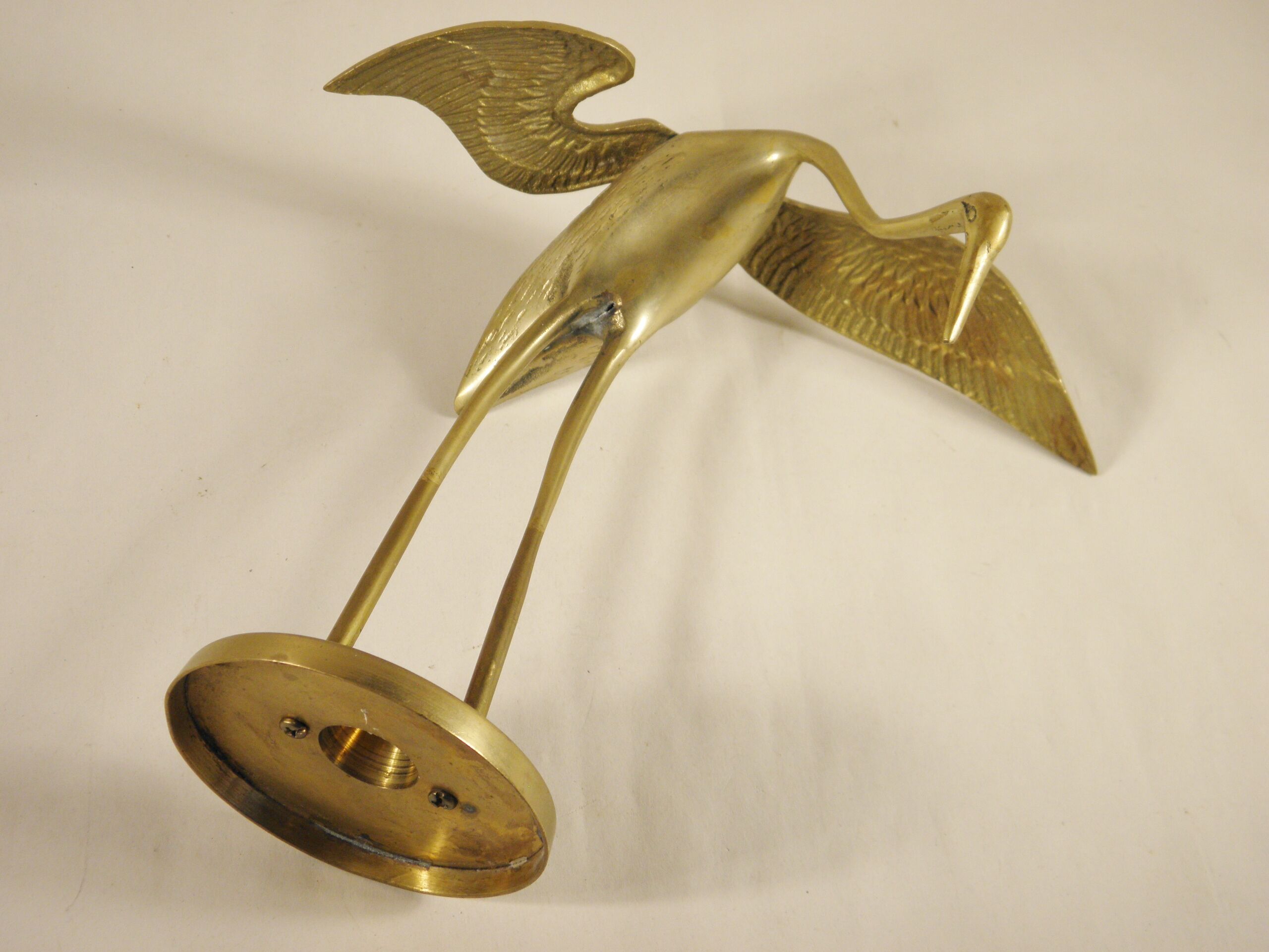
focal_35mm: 47
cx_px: 634
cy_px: 476
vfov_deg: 30.9
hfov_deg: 40.4
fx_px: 1723
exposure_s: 1/80
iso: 100
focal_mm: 8.6
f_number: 3.9
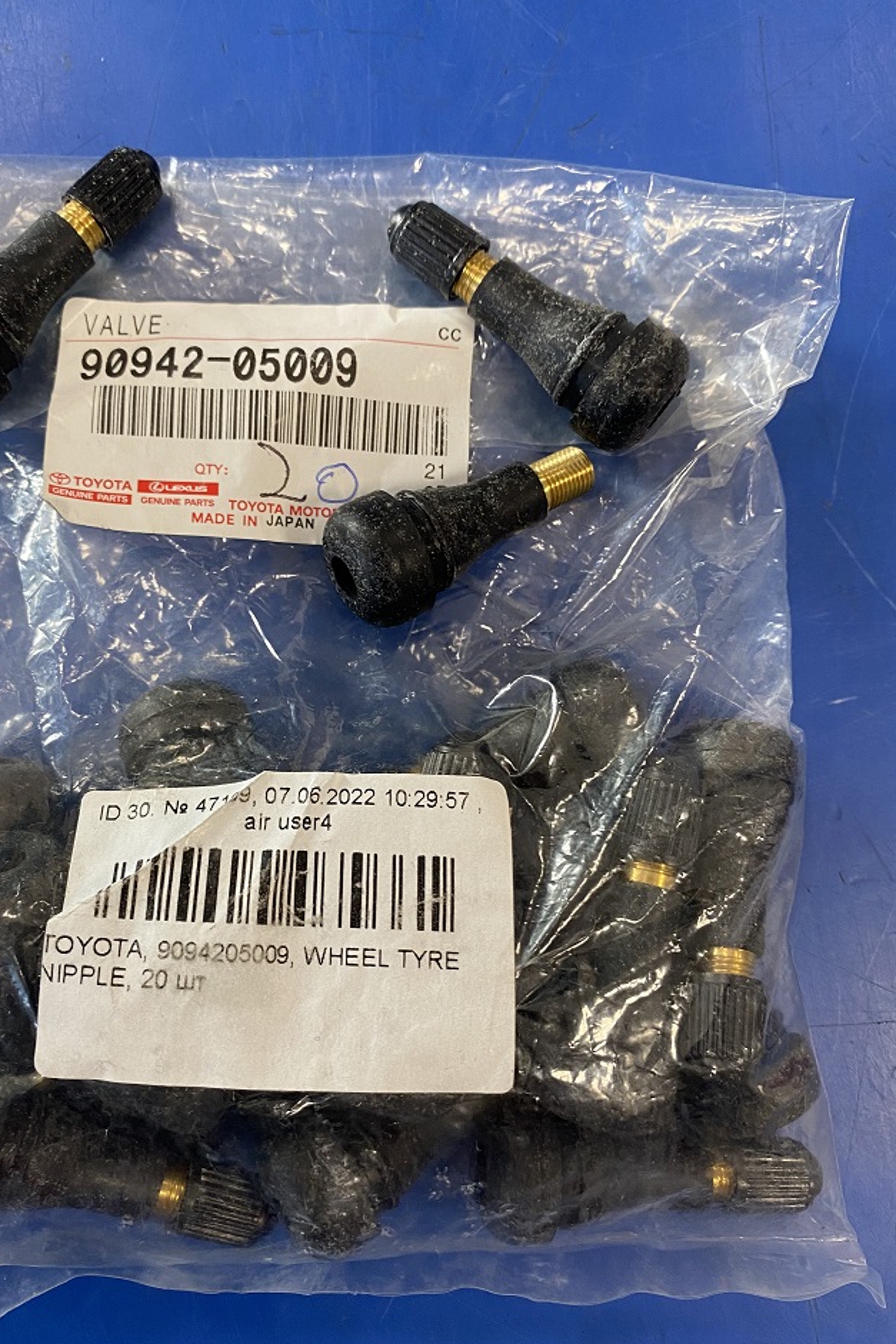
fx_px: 1082
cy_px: 688
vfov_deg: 63.6
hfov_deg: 44.8
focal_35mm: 29
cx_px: 362
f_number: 1.8
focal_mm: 4.25
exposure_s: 1/50
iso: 100
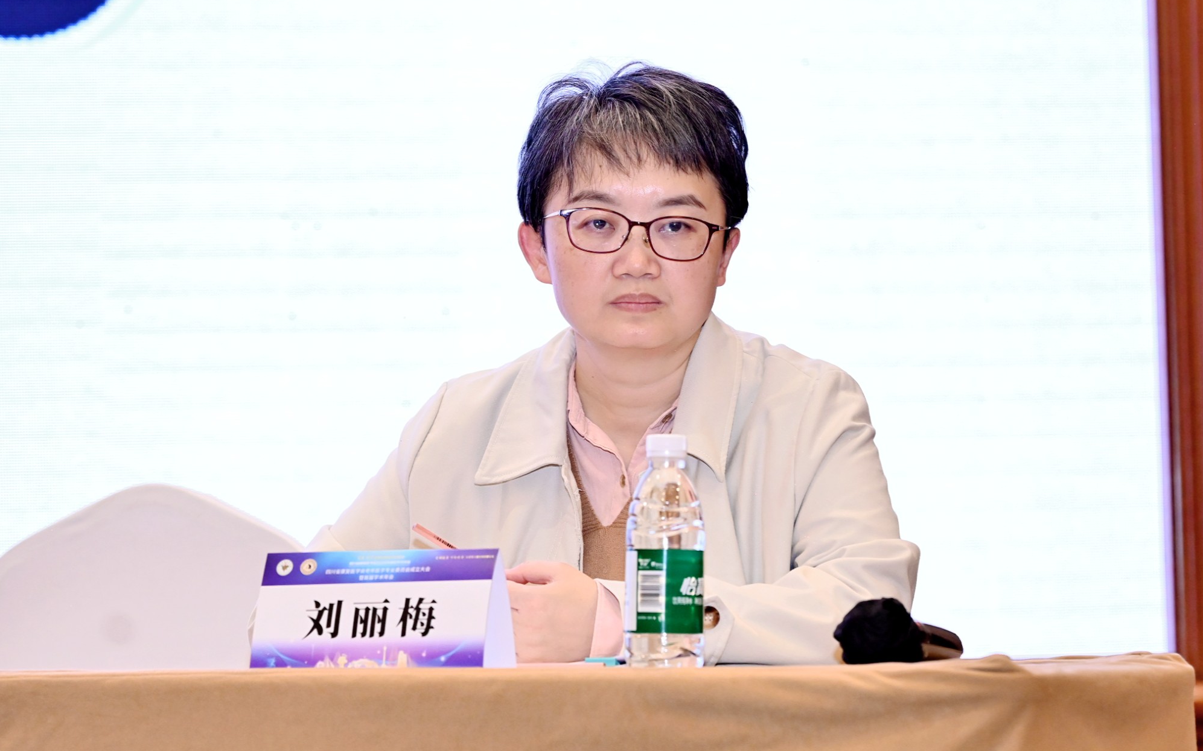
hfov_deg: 15.4
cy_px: 393
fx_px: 4458
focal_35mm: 136
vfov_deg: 9.6
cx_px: 602
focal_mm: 89
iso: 2000
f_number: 4
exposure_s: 1/160
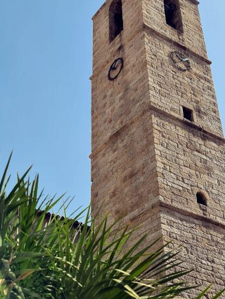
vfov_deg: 33.8
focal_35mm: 57
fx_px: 494
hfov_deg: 25.7
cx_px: 120
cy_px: 151
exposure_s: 1/980
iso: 50
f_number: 1.8
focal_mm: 7
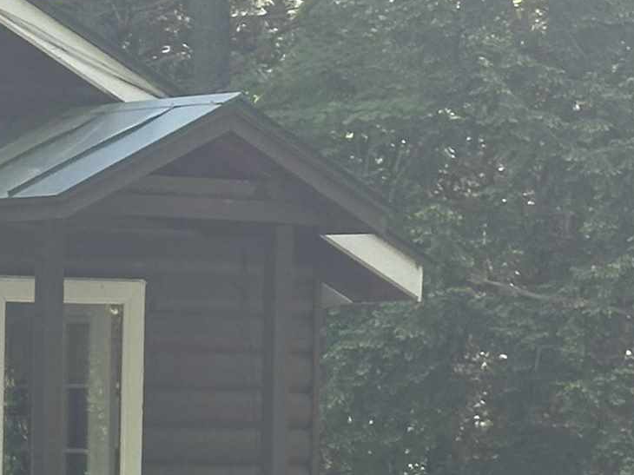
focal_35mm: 202
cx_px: -507
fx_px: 3698
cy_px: 532
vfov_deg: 7.3
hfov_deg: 9.3
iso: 64
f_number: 1.78
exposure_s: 1/496
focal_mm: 6.86
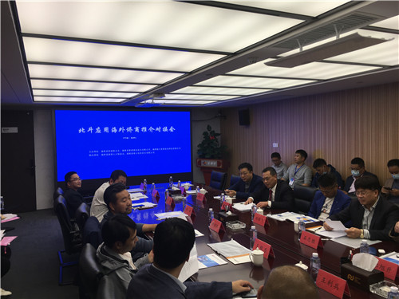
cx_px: 200
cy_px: 150
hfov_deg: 61.7
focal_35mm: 29
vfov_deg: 48.2
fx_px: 334
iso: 25
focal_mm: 4.15
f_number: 2.2
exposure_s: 1/50
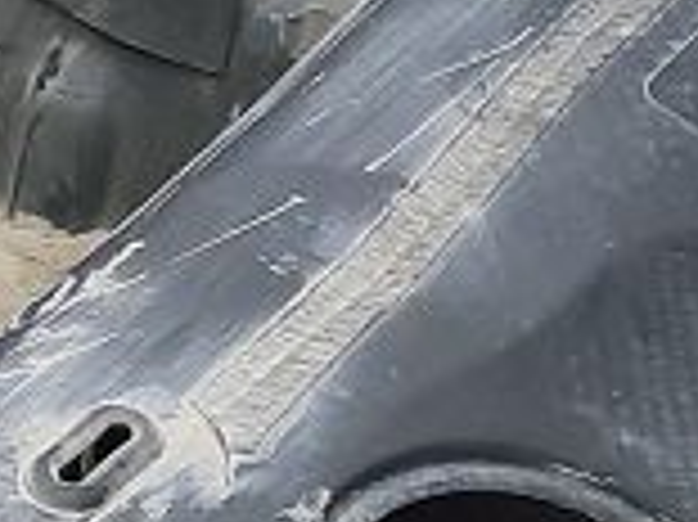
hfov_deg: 10.0
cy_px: 148
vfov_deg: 7.6
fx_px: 3909
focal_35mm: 194
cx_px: -216
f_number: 2
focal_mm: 4.6
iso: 200
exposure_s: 1/50
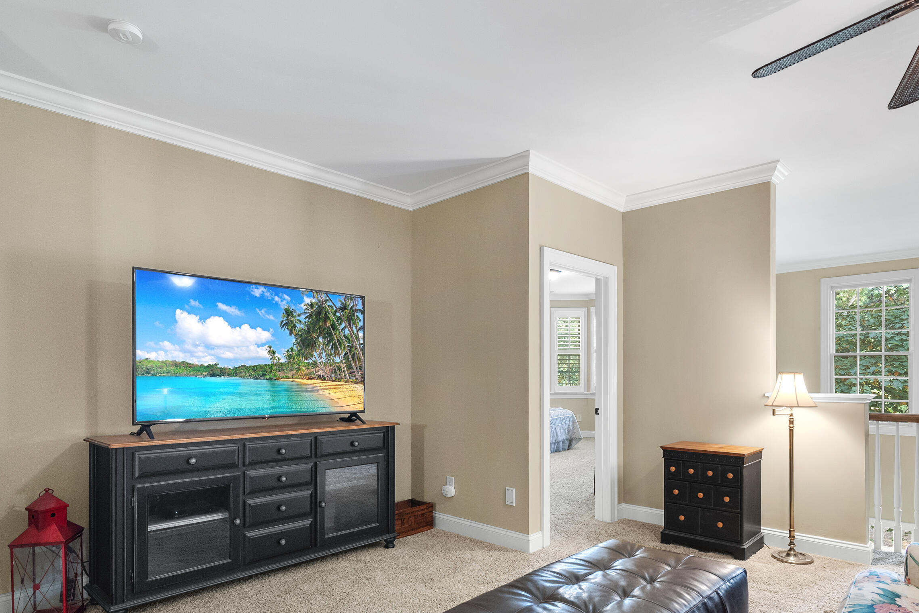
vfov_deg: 58.7
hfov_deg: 81.1
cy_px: 386
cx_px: 492
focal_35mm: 21
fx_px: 536
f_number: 7.1
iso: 800
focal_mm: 16
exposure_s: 1/1.67
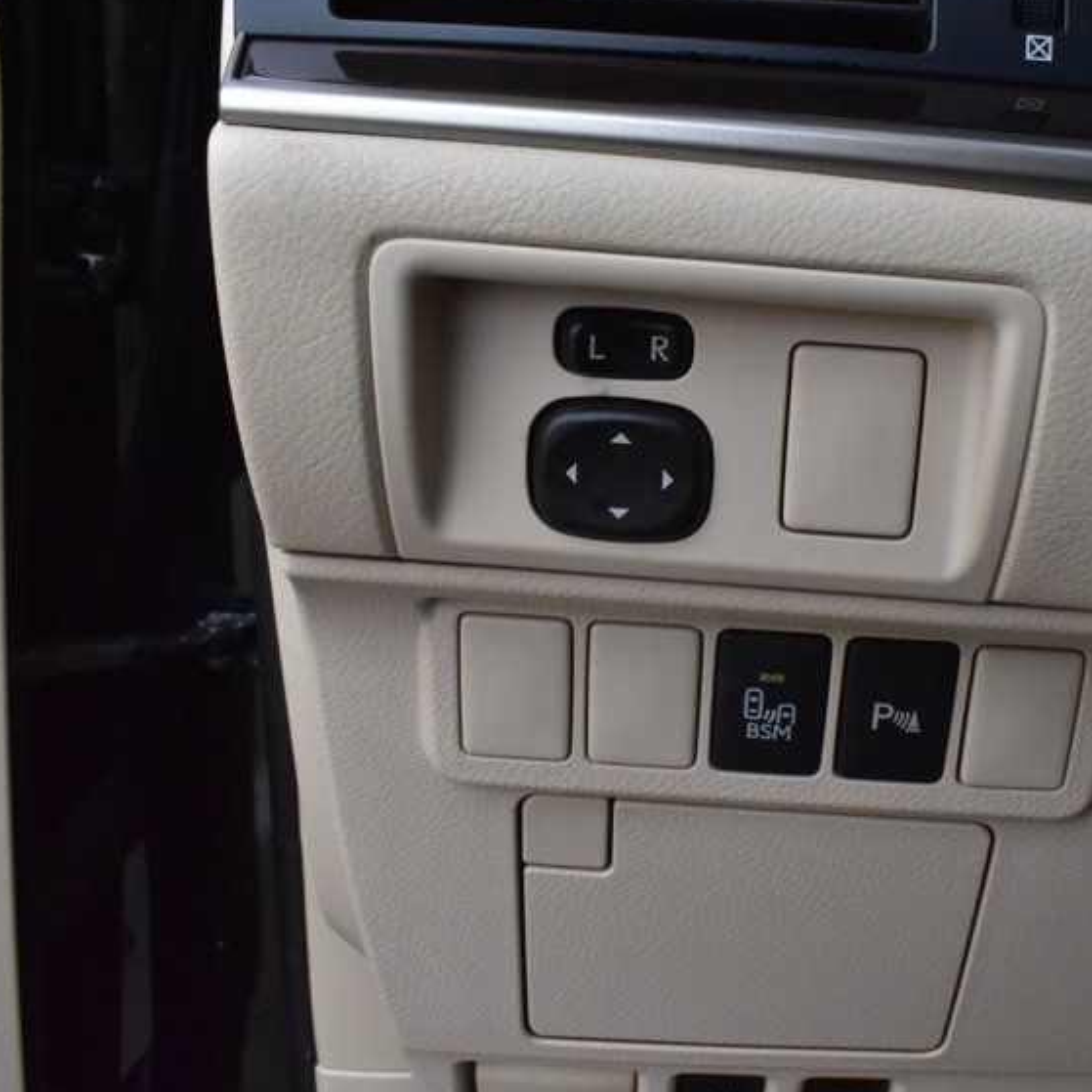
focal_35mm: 42
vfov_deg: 40.0
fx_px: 1499
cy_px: 608
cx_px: 817
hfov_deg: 39.0
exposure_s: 1/640
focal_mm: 18
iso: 2500
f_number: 11
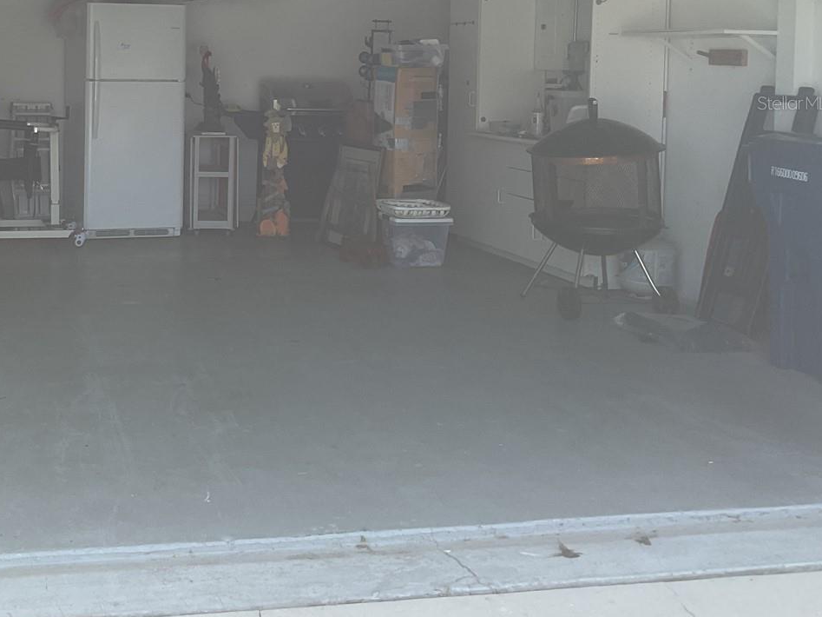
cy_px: 103
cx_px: 145
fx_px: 1163
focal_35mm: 49
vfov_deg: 28.9
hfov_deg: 37.3
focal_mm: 3
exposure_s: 1/551
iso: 16
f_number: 1.8
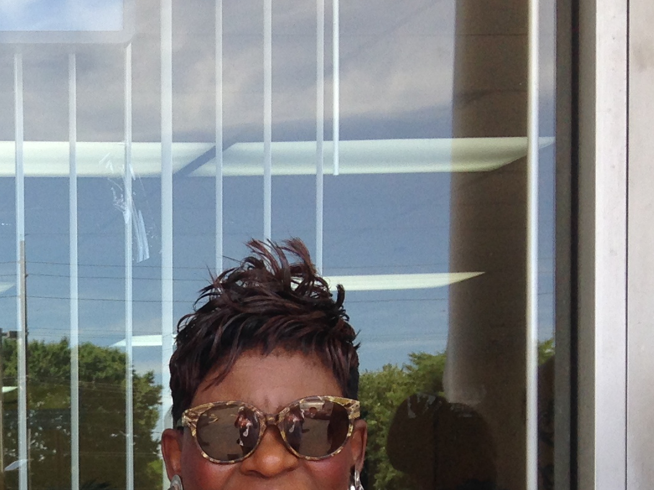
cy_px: 664
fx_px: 1927
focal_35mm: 102
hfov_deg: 18.1
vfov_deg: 13.9
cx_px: -165
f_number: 2.4
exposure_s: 1/186
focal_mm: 4.12
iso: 50
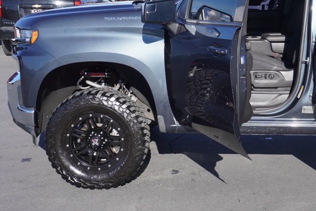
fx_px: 525
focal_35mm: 60
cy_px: 69
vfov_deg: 22.6
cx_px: 227
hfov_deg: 33.0
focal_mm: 25
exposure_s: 1/200
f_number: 8
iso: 100
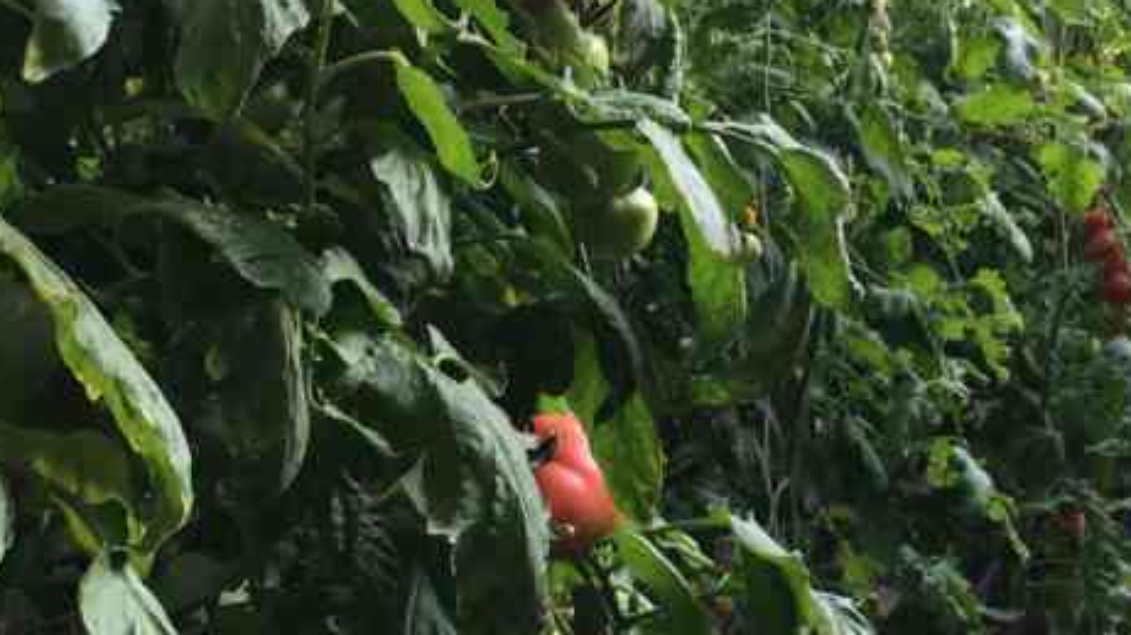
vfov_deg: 18.8
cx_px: 648
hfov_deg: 32.8
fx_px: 1919
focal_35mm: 64
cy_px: 268
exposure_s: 1/100
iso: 32
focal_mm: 4.15
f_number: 2.2
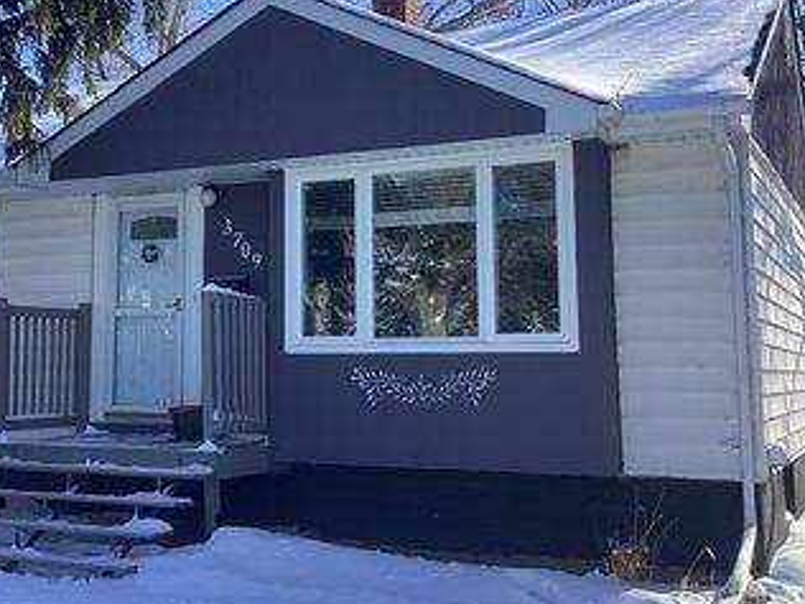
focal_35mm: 49
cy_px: 241
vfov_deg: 29.6
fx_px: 1140
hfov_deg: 38.5
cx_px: 280
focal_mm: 3.3
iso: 25
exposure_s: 1/721
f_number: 2.4
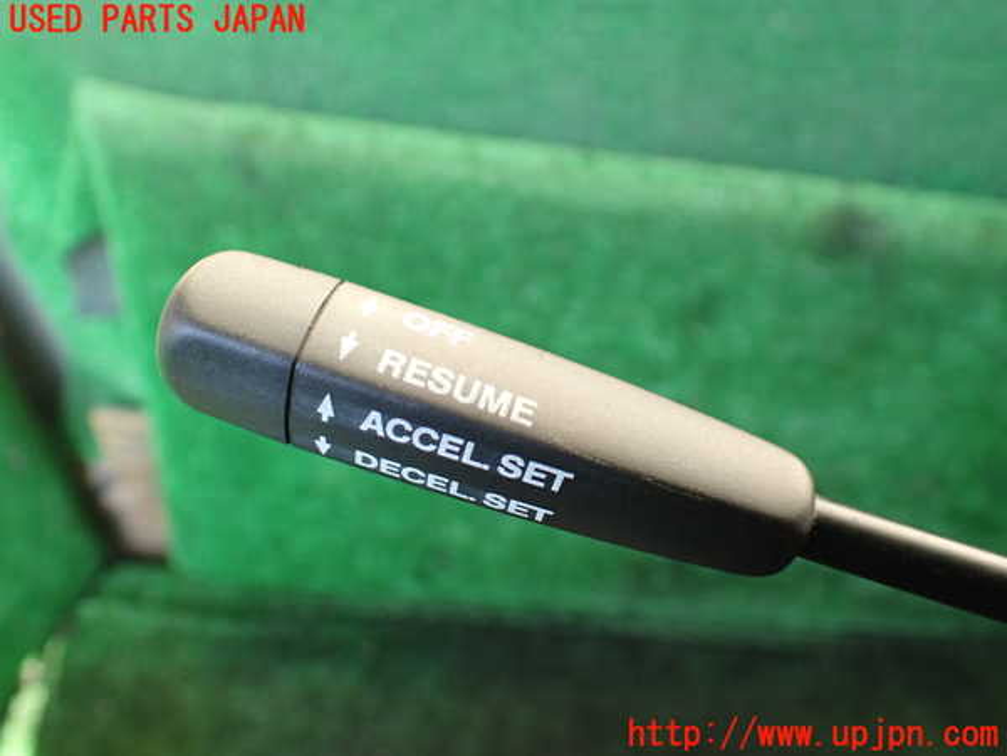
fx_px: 873
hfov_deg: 60.0
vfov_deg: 46.8
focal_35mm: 30
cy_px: 378
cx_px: 504
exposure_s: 1/125
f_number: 2.3
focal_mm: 5.4
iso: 250
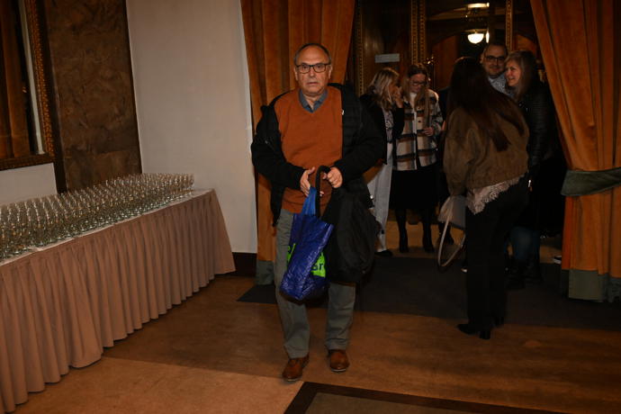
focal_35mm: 35
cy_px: 207
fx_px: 604
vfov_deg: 37.9
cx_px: 310
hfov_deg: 54.4
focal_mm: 35
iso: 2500
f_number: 5.6
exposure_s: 1/125
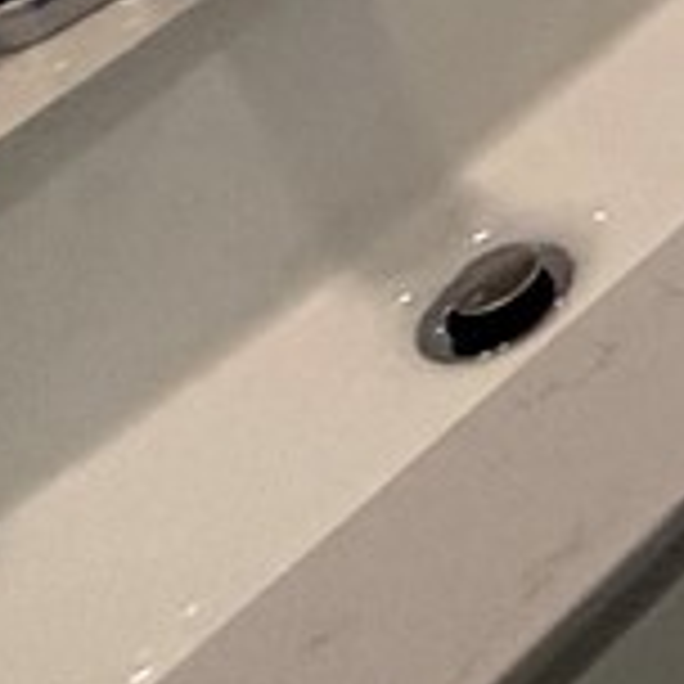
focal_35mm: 130
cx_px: 2750
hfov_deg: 8.0
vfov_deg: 8.9
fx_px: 2906
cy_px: -1746
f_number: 2.2
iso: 100
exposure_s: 1/120
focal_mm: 2.22
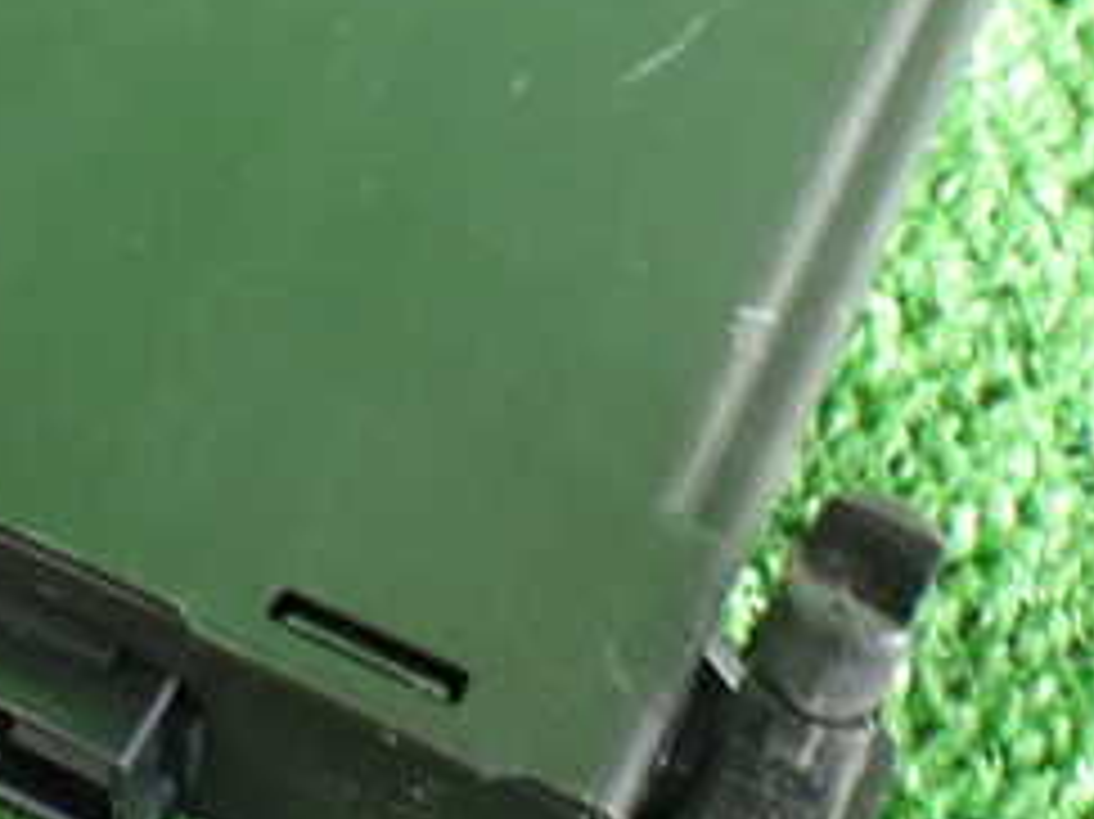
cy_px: 302
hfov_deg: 25.8
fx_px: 2338
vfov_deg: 19.8
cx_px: 198
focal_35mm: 74
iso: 800
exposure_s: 1/50
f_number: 2.3
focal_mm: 5.4
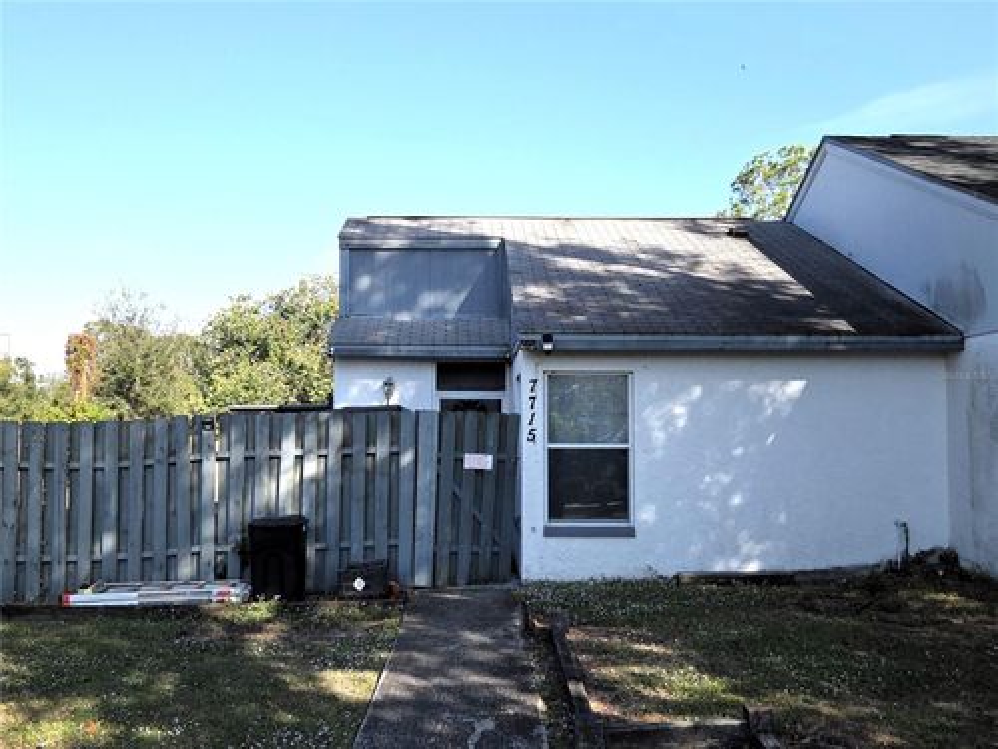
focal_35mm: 36
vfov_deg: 39.7
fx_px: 1038
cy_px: 374
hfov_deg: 51.4
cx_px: 499
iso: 80
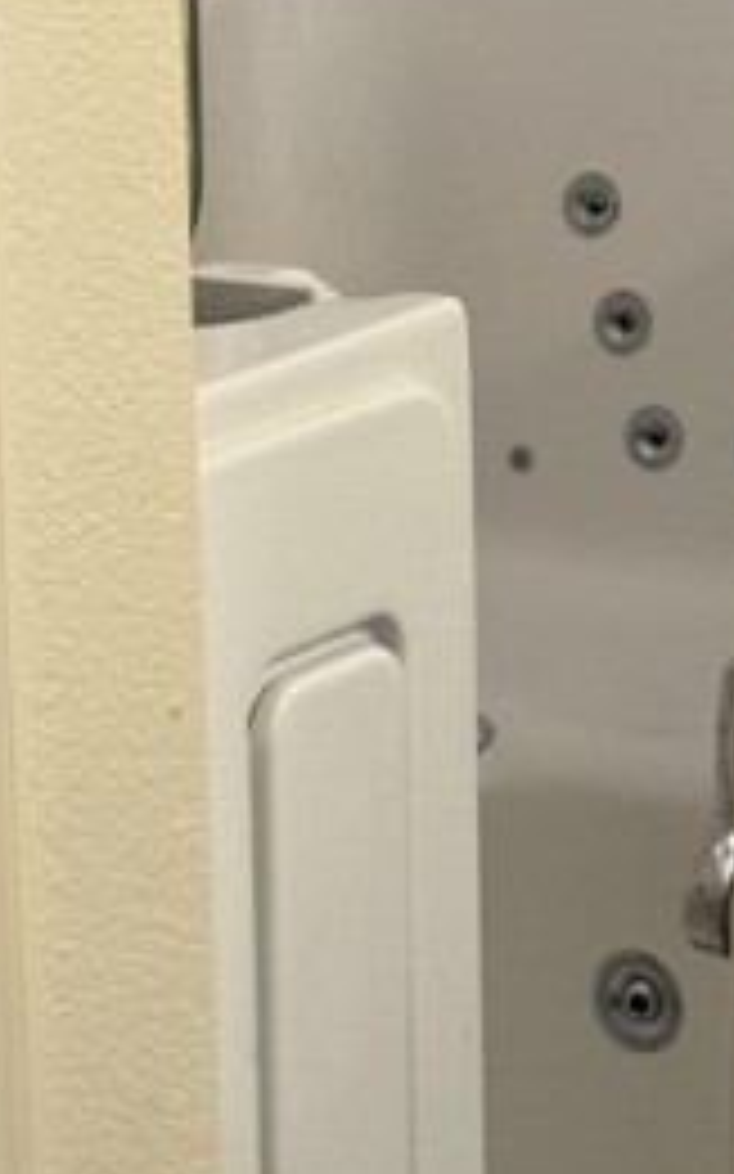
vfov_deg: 13.9
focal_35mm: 150
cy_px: 513
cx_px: 441
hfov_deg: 8.7
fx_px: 4804
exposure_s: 1/60
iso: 160
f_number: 1.78
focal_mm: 6.76
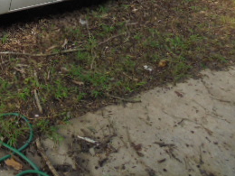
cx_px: -21
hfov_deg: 27.7
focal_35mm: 64
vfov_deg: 21.4
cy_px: -30
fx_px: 434
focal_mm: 4.6
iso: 100
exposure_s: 1/100
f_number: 3.5
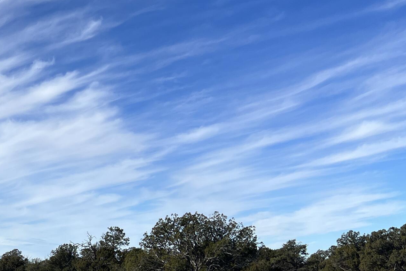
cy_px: 221
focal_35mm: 64
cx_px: -13
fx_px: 722
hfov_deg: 29.1
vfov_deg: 21.0
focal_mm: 5.7
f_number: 1.5
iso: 50
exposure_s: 1/5319
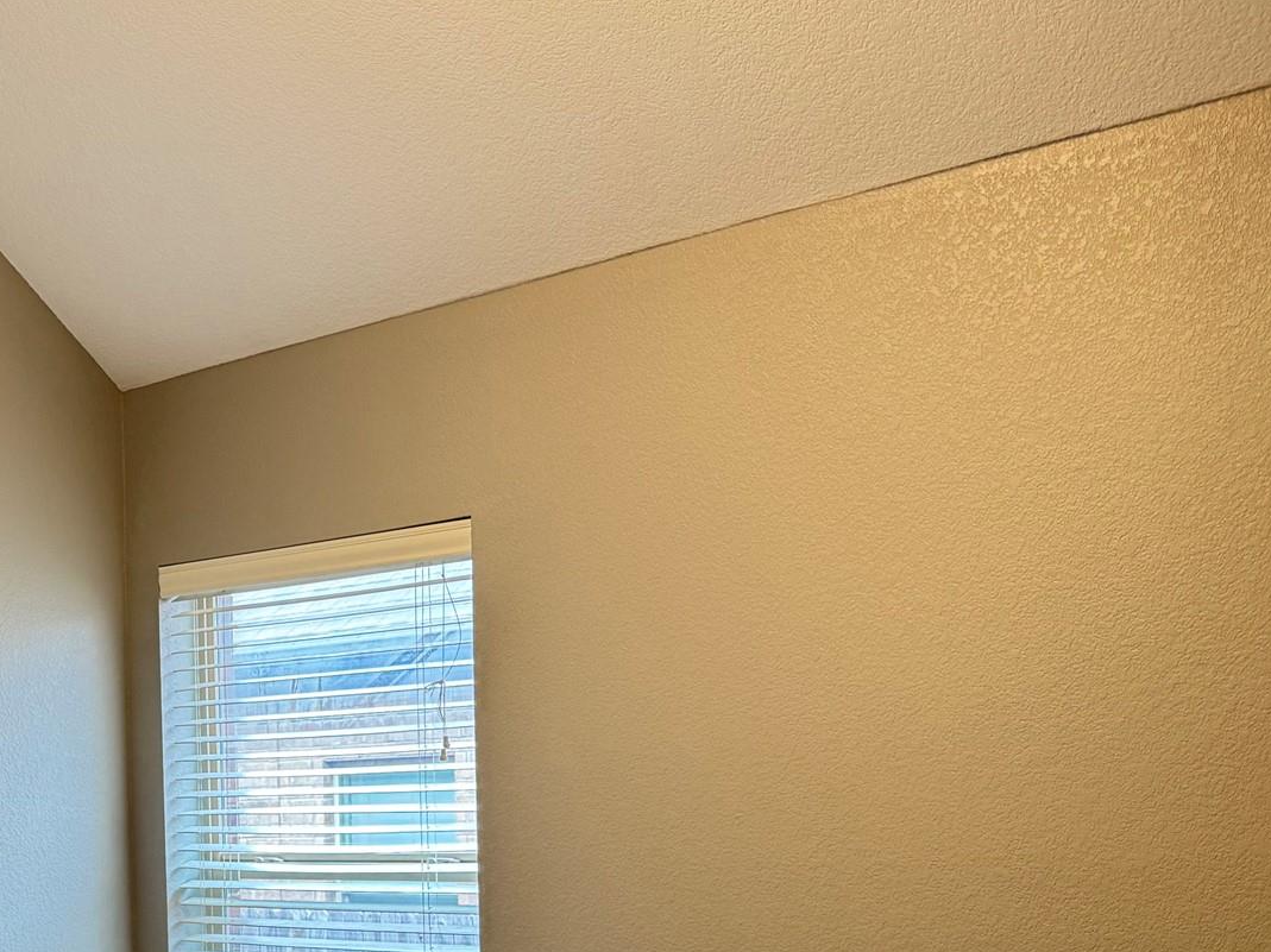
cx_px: 181
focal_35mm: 46
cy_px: 849
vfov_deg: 30.2
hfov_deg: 39.0
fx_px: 1688
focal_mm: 6.76
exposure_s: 1/60
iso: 320
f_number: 1.78
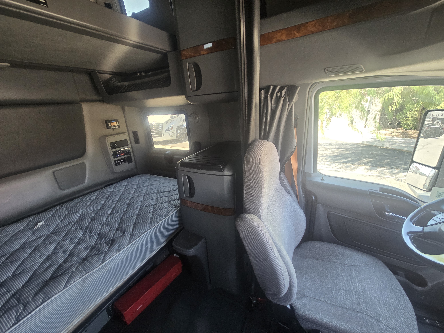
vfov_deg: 89.9
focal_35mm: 13
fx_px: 167
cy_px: 166
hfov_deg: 106.2
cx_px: 222
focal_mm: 2.2
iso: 160
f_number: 2.2
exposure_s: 1/60
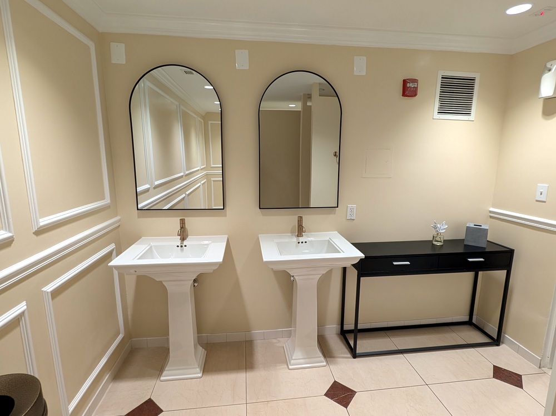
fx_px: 193
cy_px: 208
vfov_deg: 94.4
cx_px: 278
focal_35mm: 12
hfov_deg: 110.6
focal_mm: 2.02
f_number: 1.7
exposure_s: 1/23.8
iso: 67
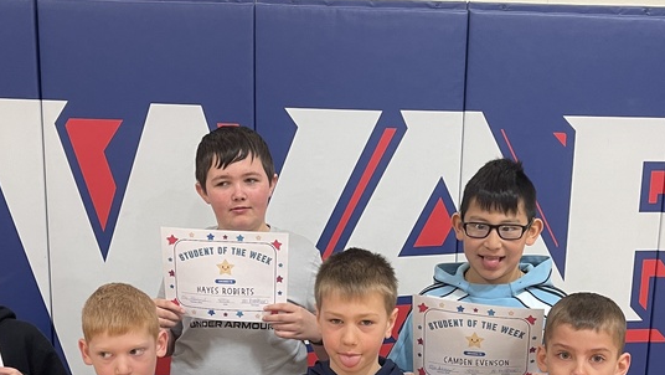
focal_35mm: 52
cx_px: 354
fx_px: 917
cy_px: 348
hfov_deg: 39.8
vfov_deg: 22.4
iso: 160
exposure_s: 1/60
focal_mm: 5.1
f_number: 1.6
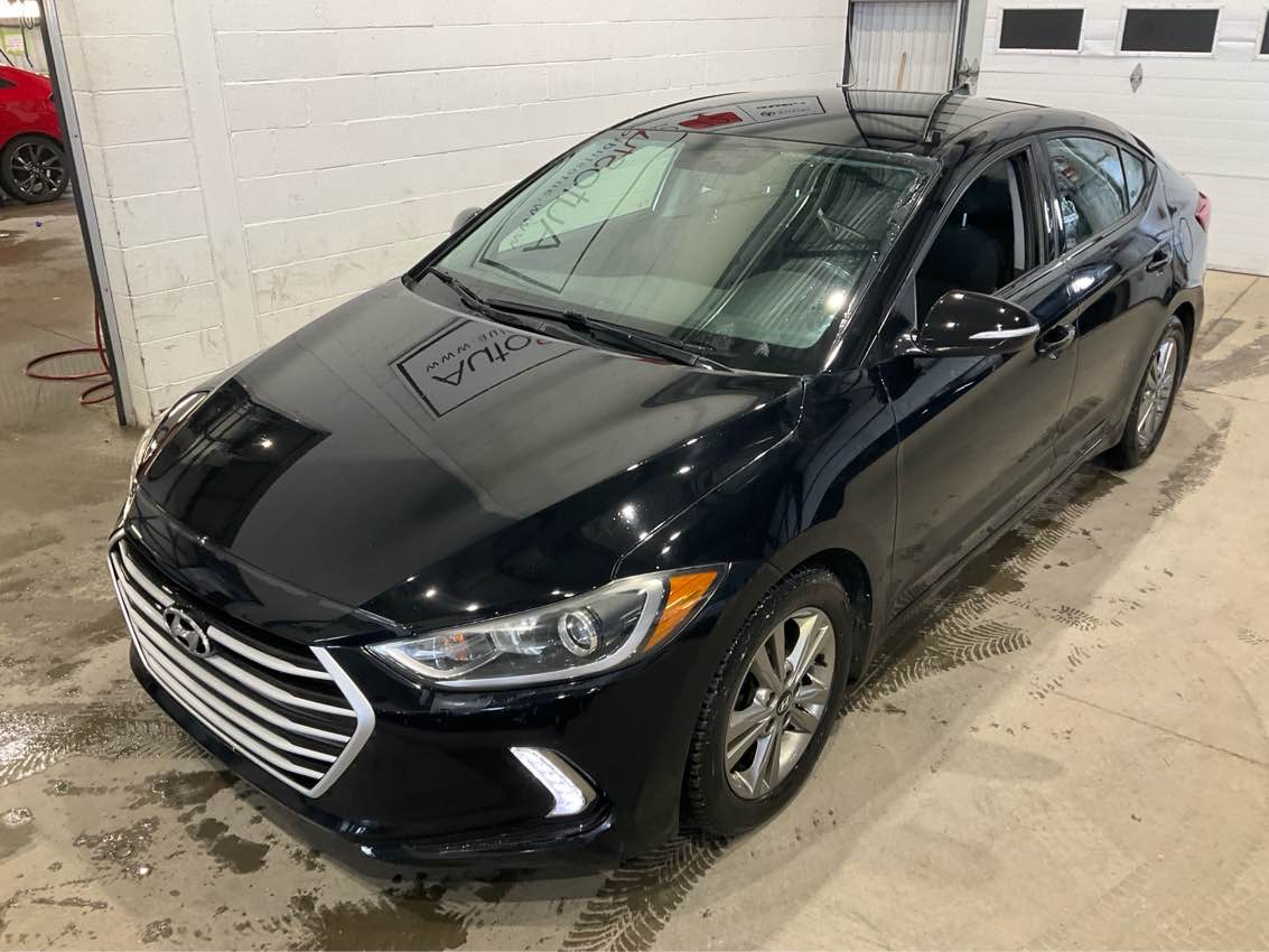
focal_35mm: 29
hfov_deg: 61.7
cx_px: 634
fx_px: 1063
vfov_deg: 48.2
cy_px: 476
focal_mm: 3
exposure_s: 1/60
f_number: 1.8
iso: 80
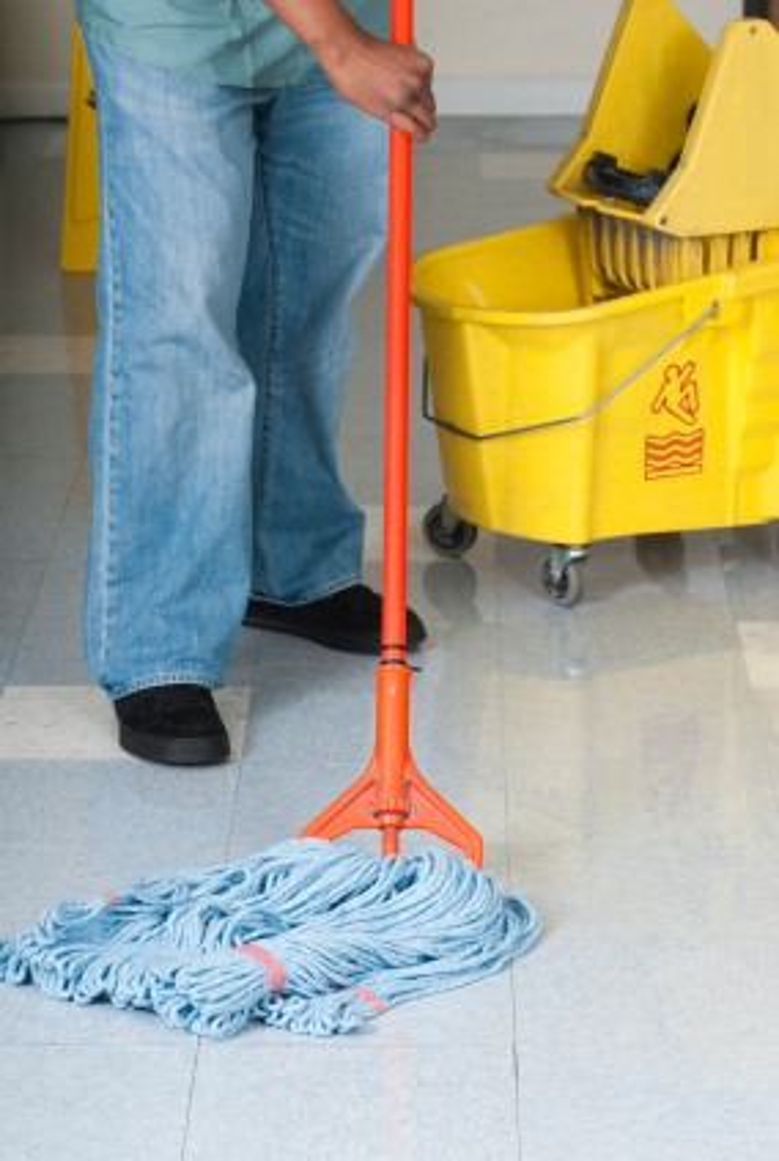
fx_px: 4360
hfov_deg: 10.2
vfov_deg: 15.2
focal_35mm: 135
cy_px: 580
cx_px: 390
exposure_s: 1/200
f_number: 8
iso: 200
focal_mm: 90
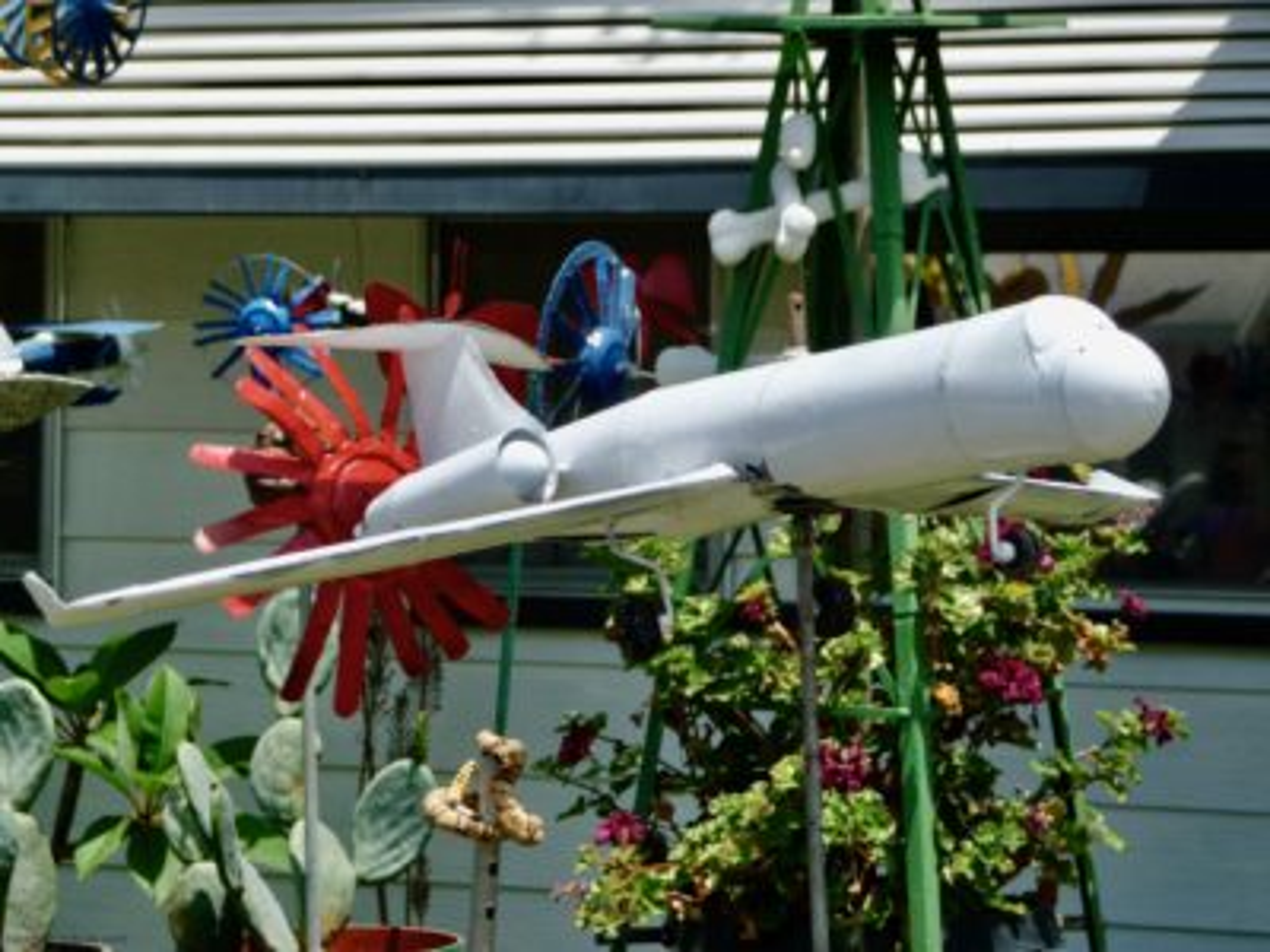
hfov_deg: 14.0
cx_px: 635
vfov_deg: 10.5
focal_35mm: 141
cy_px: 476
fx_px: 5173
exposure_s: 1/640
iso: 100
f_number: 4.8
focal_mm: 24.1
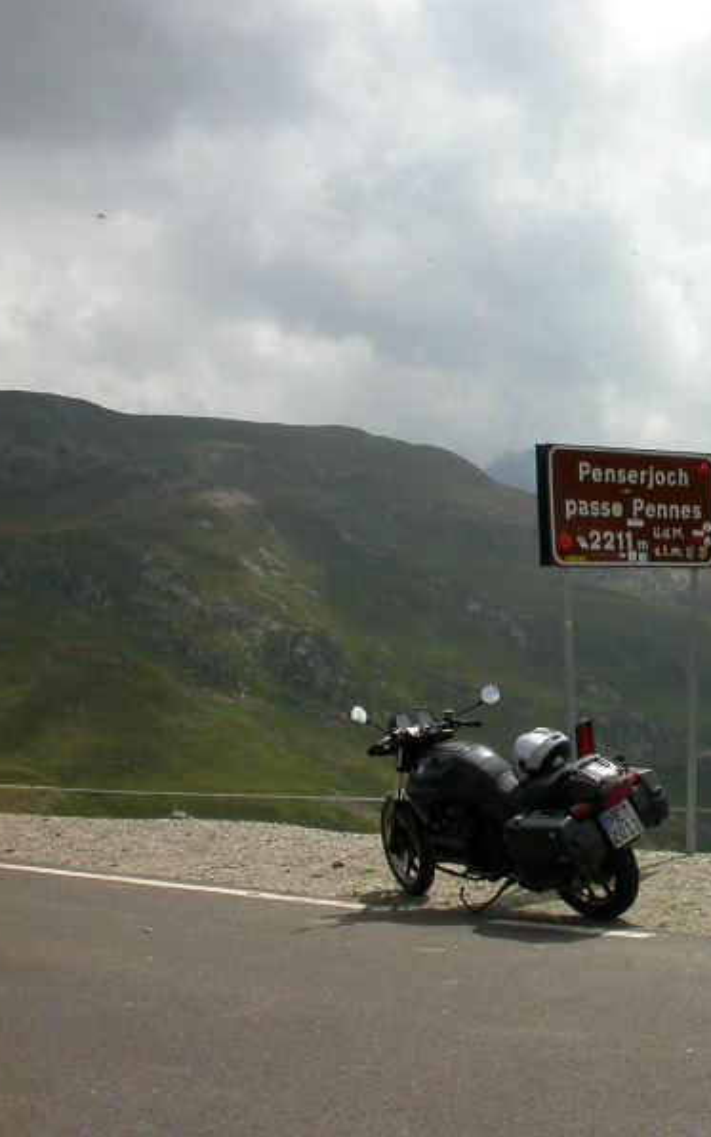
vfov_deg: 37.5
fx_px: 1675
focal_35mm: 54
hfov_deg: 23.2
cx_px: 671
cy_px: 568
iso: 100
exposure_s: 1/518
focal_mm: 7.85
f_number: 7.5
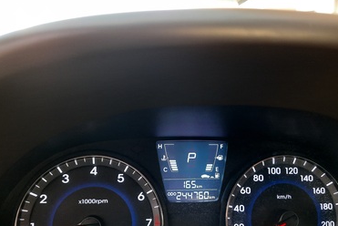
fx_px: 301
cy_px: 137
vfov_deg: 41.0
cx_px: 188
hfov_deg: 58.5
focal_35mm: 32
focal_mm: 4.6
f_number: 2
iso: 320
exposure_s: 1/50
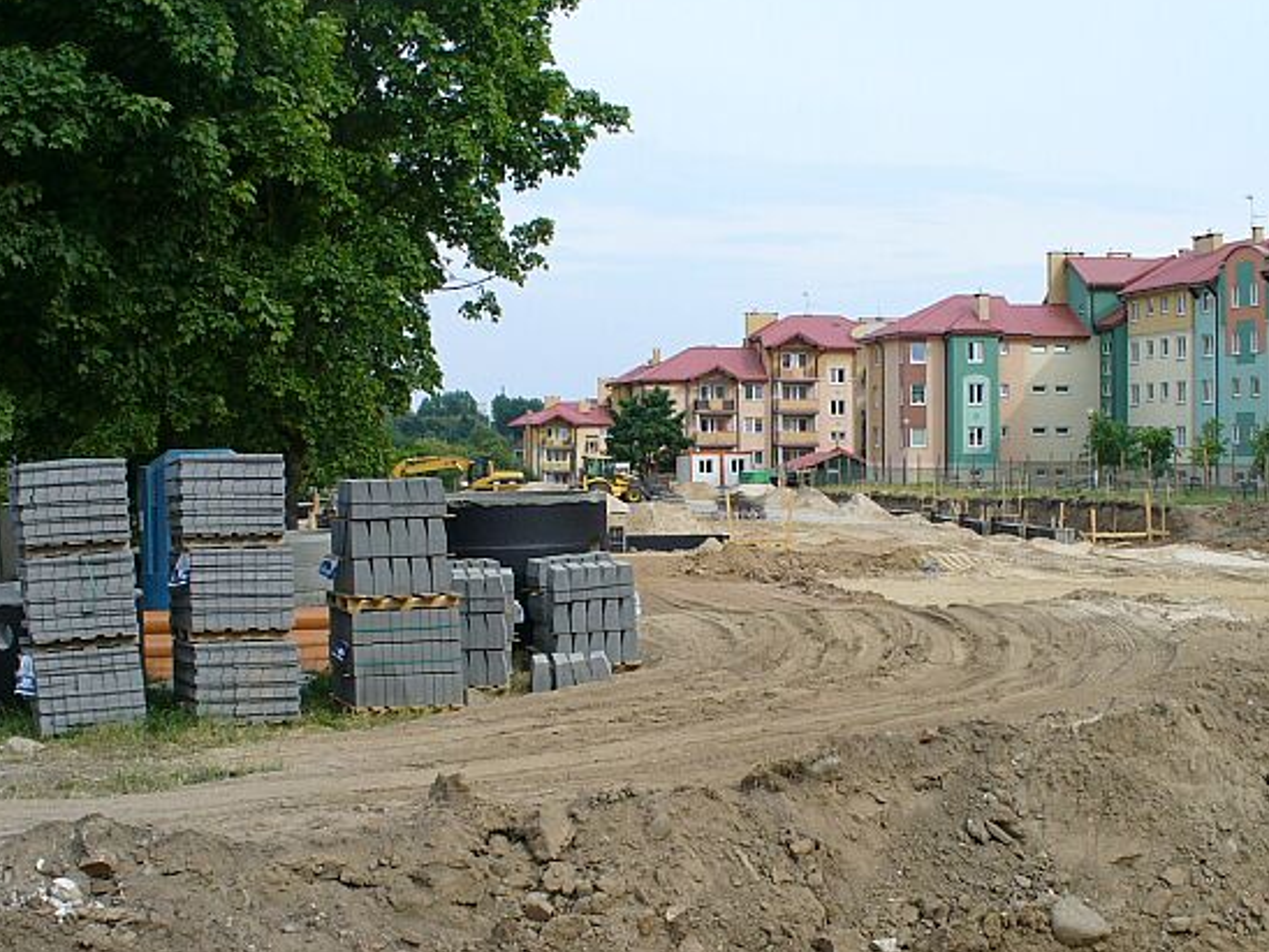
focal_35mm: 54
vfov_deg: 27.0
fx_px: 1980
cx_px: 653
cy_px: 586
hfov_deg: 35.5
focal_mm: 6.1
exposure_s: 1/160
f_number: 5.6
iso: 80
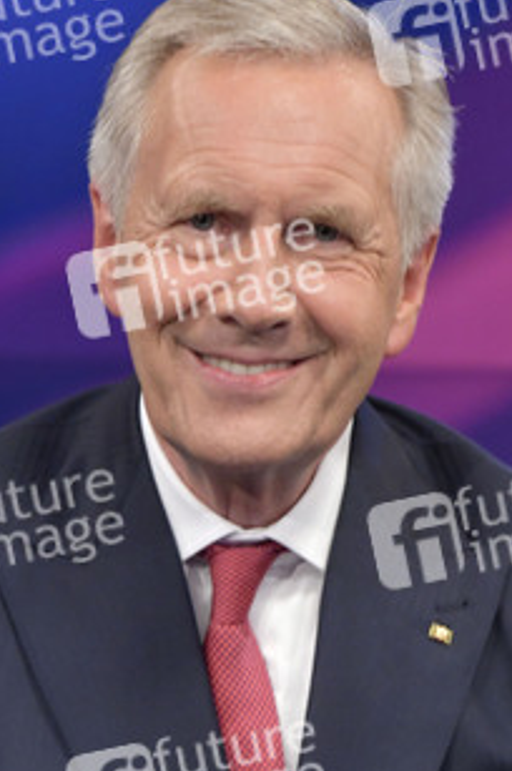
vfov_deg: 23.7
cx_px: 269
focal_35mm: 86
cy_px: 404
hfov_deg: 15.9
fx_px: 1839
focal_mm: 66
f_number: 5.6
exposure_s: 1/160
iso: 1600
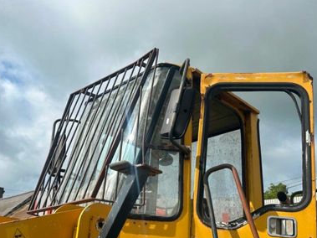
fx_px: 348
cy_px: 161
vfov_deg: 37.3
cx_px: 162
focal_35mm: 38
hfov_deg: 49.0
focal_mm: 6.86
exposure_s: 1/6623
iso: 80
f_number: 1.78
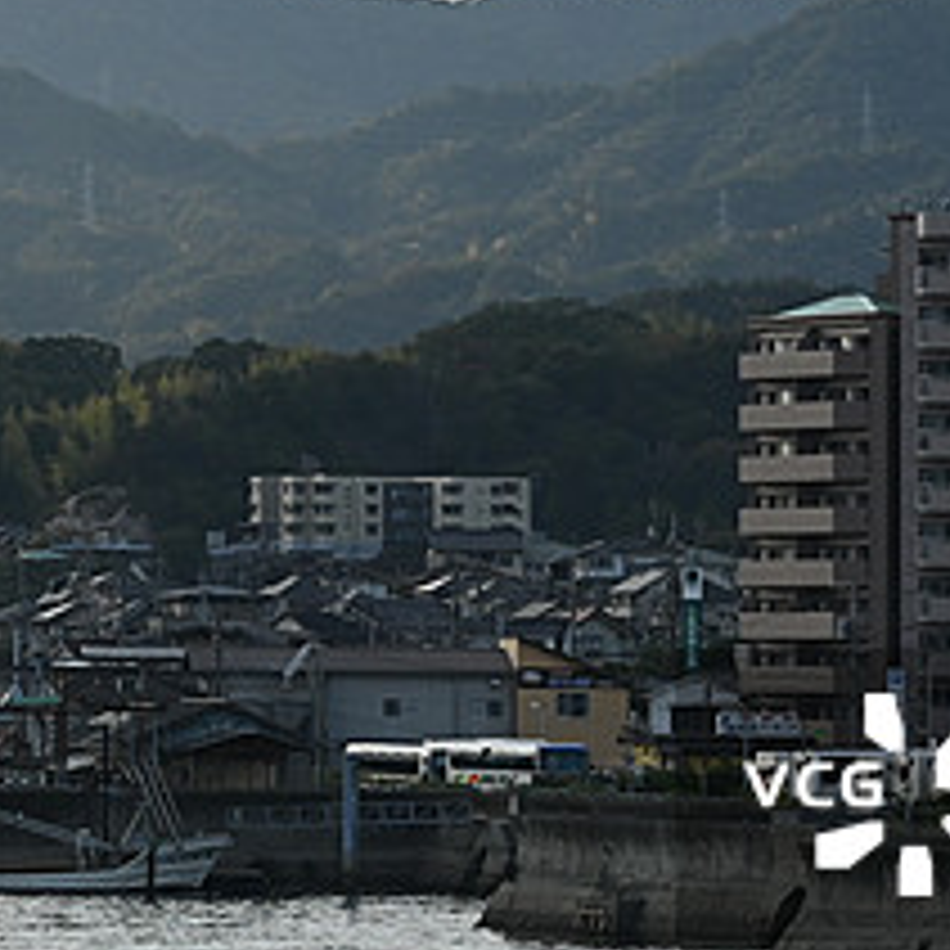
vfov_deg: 6.5
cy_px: 236
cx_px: -122
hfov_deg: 6.4
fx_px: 8414
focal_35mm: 271
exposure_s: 1/500
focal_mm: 56
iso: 320
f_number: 9
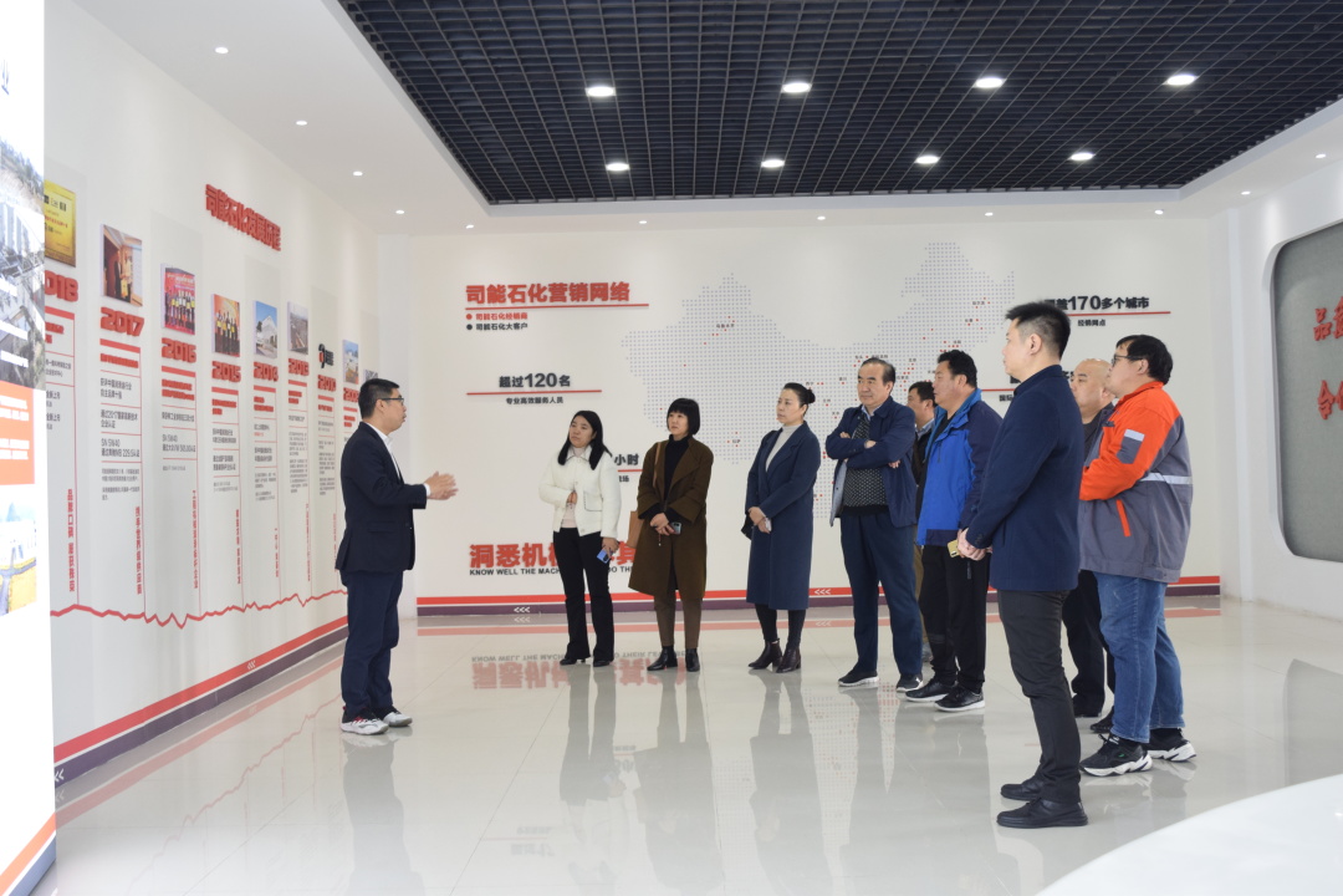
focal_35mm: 38
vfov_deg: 35.5
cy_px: 448
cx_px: 672
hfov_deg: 51.3
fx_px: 1399
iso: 800
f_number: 5.6
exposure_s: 1/60
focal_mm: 25
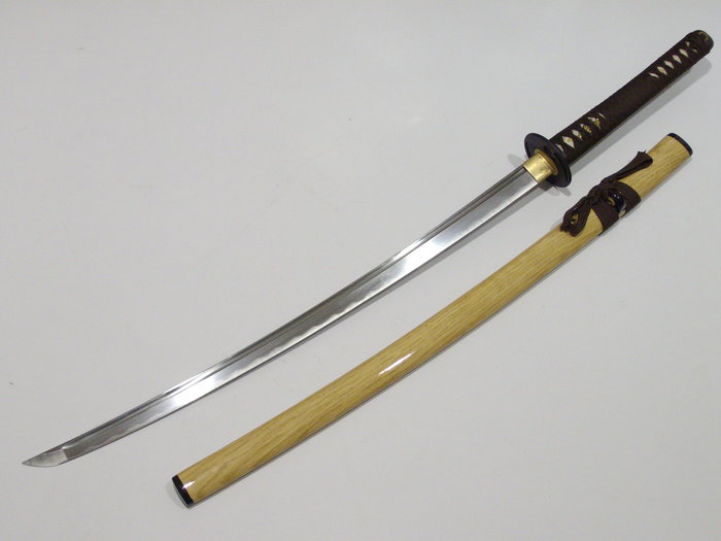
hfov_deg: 34.3
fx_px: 1166
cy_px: 270
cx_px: 360
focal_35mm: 56
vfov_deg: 26.1
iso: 320
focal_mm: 9.2
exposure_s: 1/100
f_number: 3.4
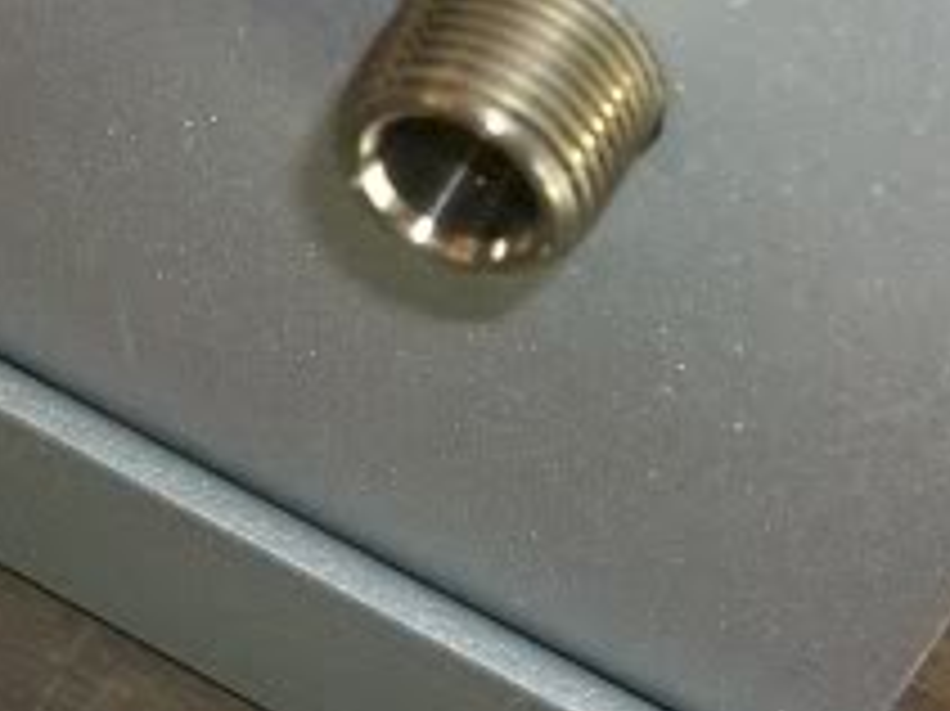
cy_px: 63
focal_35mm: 97
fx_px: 2661
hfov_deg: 19.7
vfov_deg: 15.1
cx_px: 36
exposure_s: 1/60
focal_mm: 5.7
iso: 160
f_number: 2.8
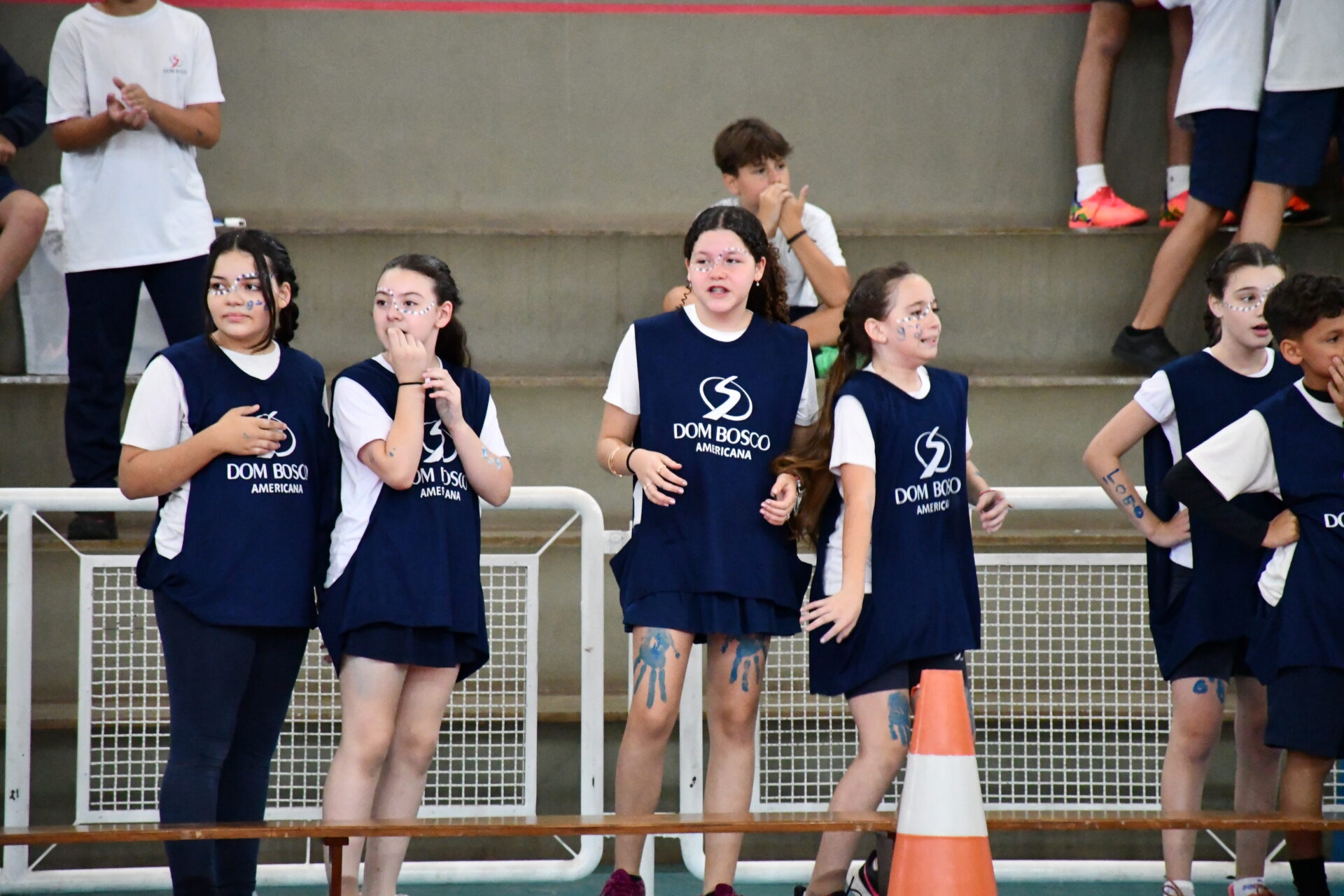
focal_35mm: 210
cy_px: 448
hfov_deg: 9.8
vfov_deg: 6.5
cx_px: 672
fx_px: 7839
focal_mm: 140
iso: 10000
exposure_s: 1/250
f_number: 5.6
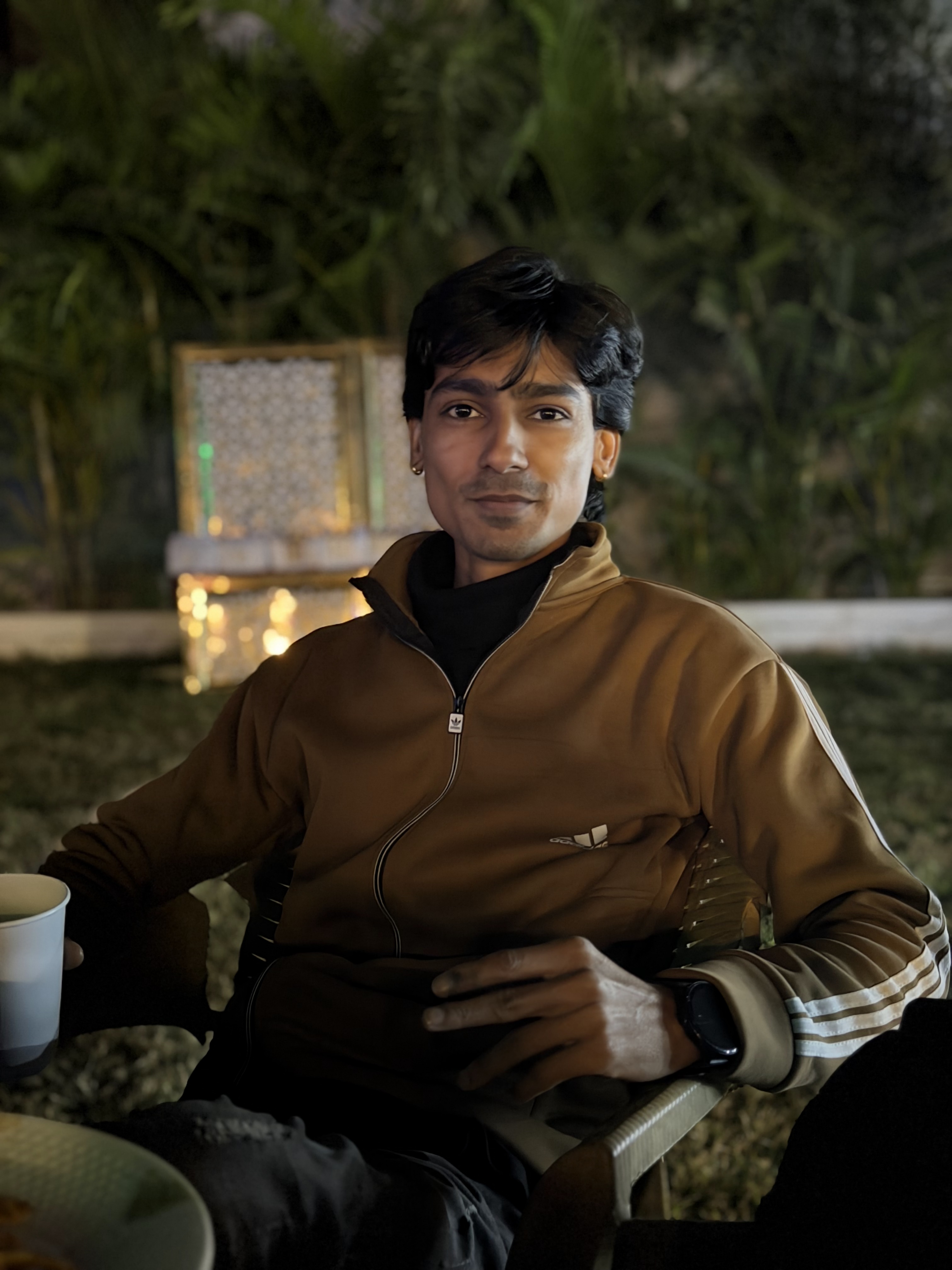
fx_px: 1760
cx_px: 476
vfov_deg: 39.7
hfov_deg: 30.3
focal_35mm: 48
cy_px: 635
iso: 1250
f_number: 1.78
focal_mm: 6.76
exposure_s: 1/17
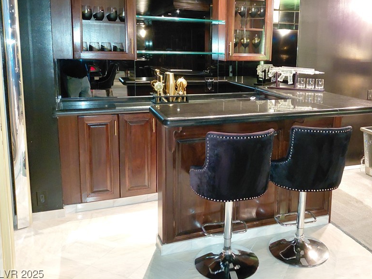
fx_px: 355
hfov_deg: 54.5
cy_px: 100
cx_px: 240
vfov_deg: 42.5
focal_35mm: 33
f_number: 1.8
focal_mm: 4.69
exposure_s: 1/25
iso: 1600
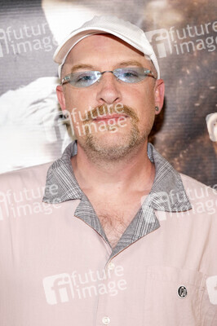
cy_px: 163
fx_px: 869
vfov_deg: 21.3
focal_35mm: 96
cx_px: 108
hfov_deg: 14.2
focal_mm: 96
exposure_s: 1/200
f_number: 5.6
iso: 400
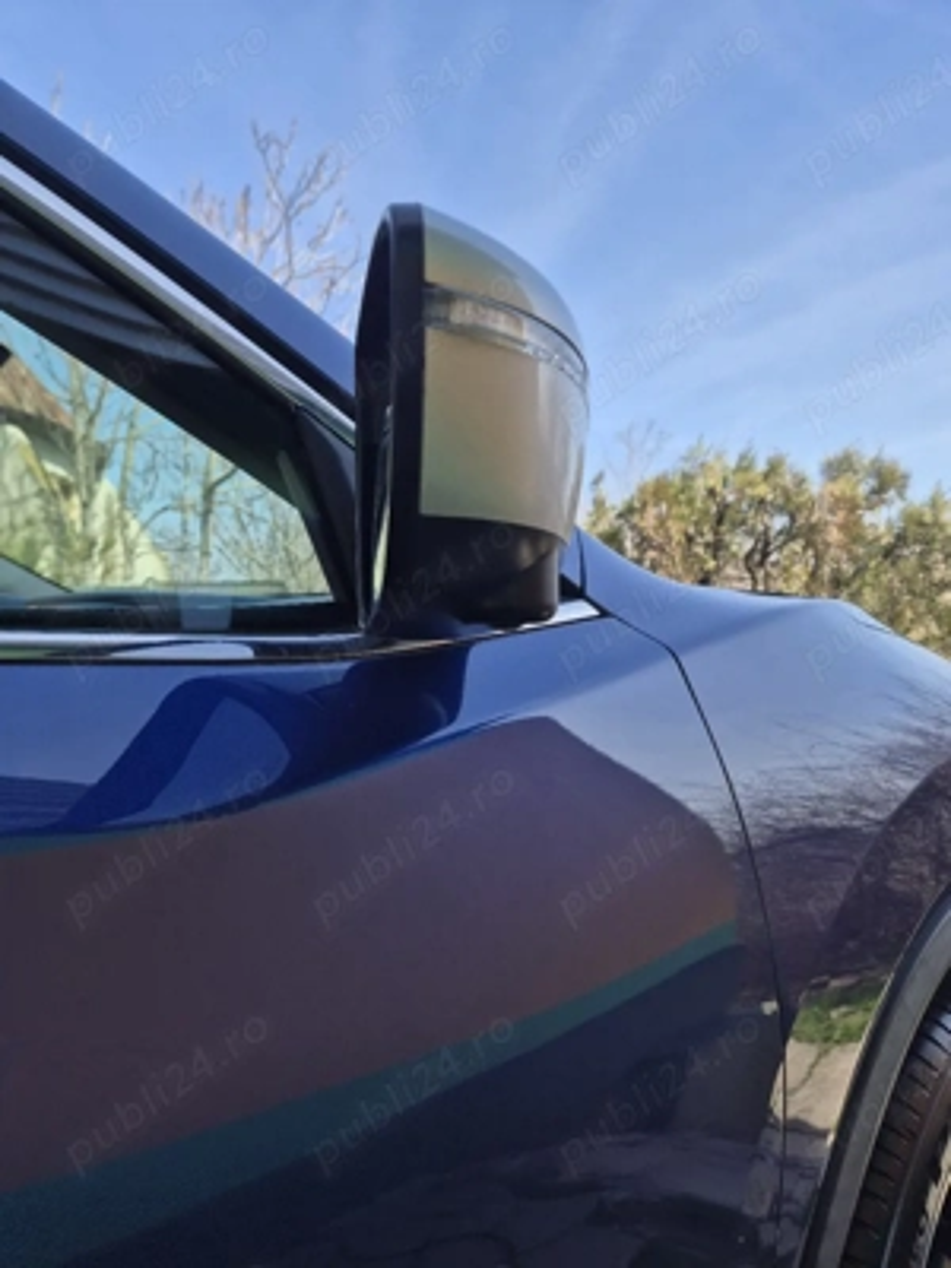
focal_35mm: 23
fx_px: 843
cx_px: 476
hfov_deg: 58.9
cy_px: 634
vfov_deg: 73.9
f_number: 1.8
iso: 25
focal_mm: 5.4
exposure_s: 1/769
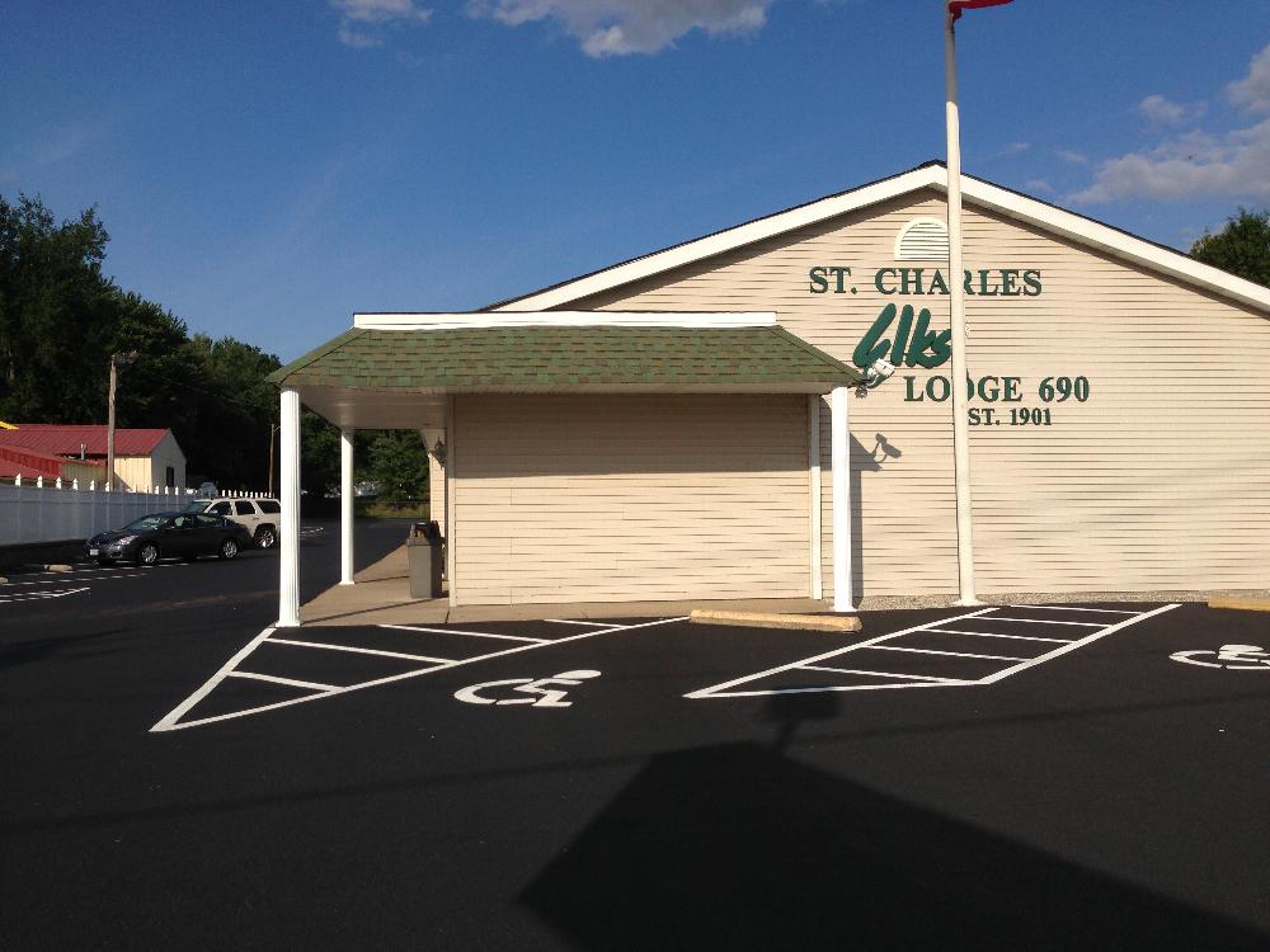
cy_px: 476
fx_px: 1211
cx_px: 635
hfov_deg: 55.4
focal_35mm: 33
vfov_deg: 42.9
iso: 50
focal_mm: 4.13
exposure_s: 1/2857
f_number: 2.4
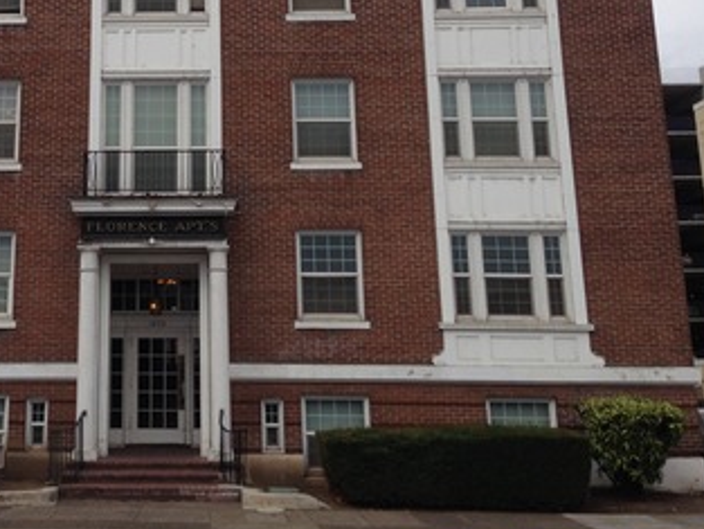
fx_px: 1099
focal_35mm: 54
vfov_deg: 26.6
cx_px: 148
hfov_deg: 34.5
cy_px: 122
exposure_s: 1/1063
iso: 50
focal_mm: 4.12
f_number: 2.4
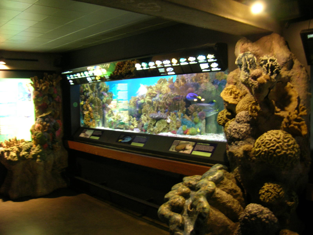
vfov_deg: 41.8
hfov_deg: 54.0
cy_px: 118
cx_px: 156
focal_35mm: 34
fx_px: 307
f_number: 2.9
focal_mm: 5.7
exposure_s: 1/1.9
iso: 100
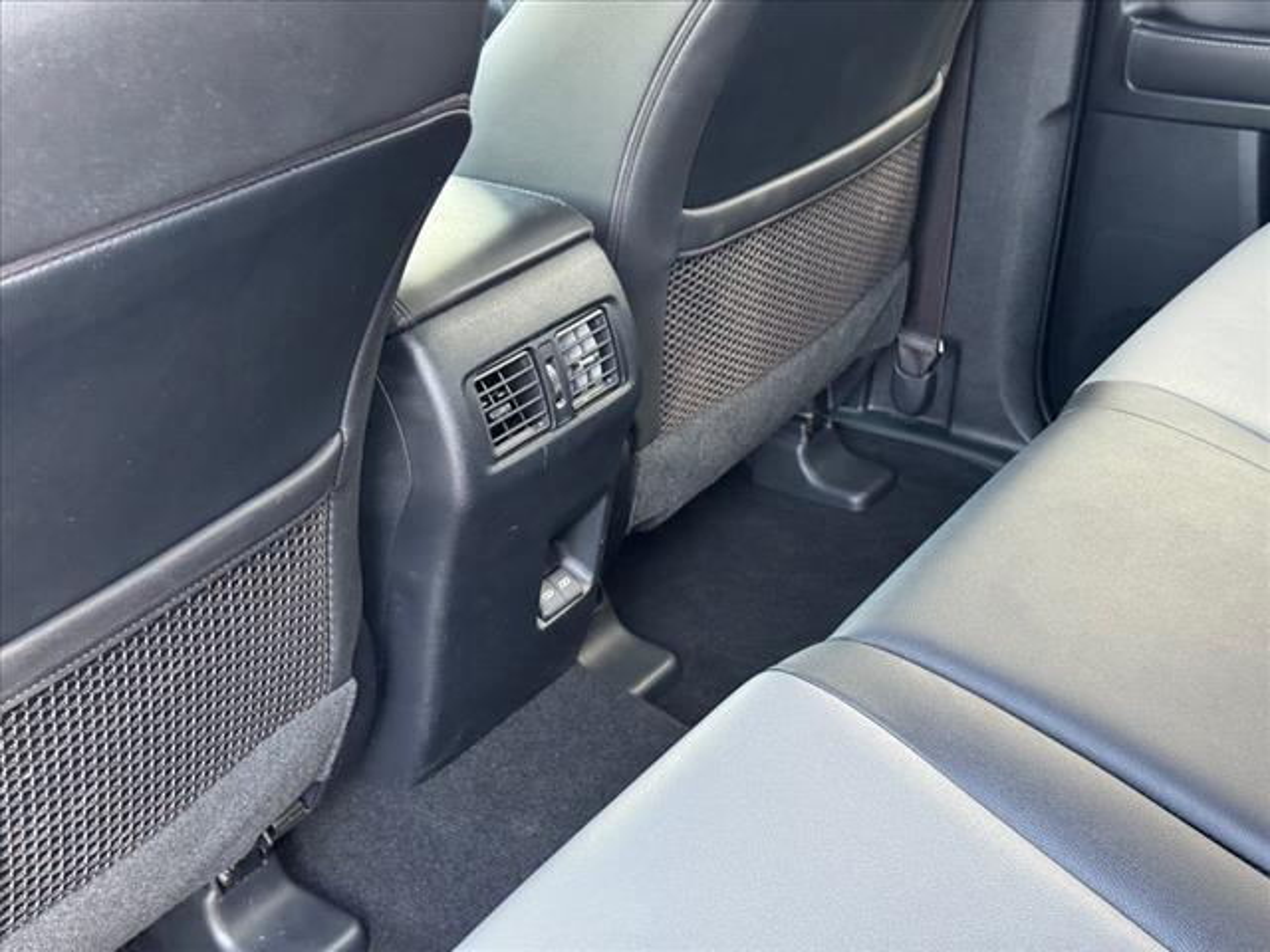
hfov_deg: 39.7
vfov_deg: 30.3
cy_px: 476
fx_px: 1761
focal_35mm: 48
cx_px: 635
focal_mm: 6.76
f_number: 1.78
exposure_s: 1/60
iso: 250
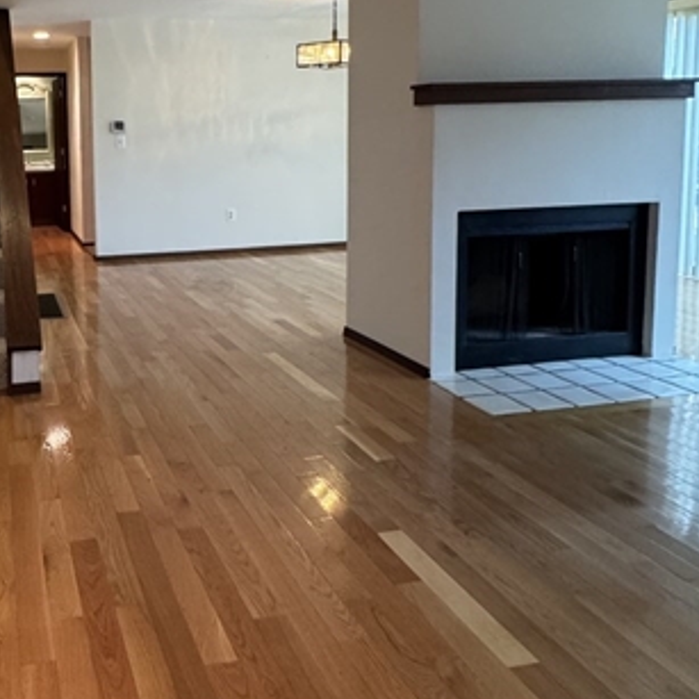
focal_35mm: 31
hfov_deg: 48.6
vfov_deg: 51.0
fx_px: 708
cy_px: 205
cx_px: 109
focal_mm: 2.22
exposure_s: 1/60
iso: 400
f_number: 2.2
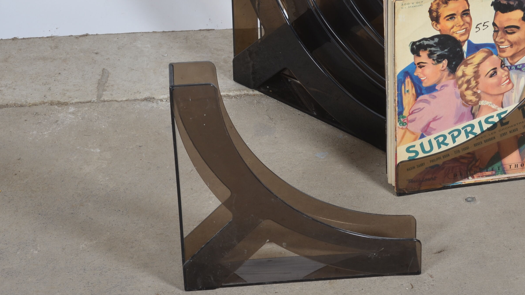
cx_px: 396
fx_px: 1684
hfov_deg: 17.6
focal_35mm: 121
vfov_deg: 10.0
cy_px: 58
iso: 100
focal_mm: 50
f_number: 11
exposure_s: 1/125
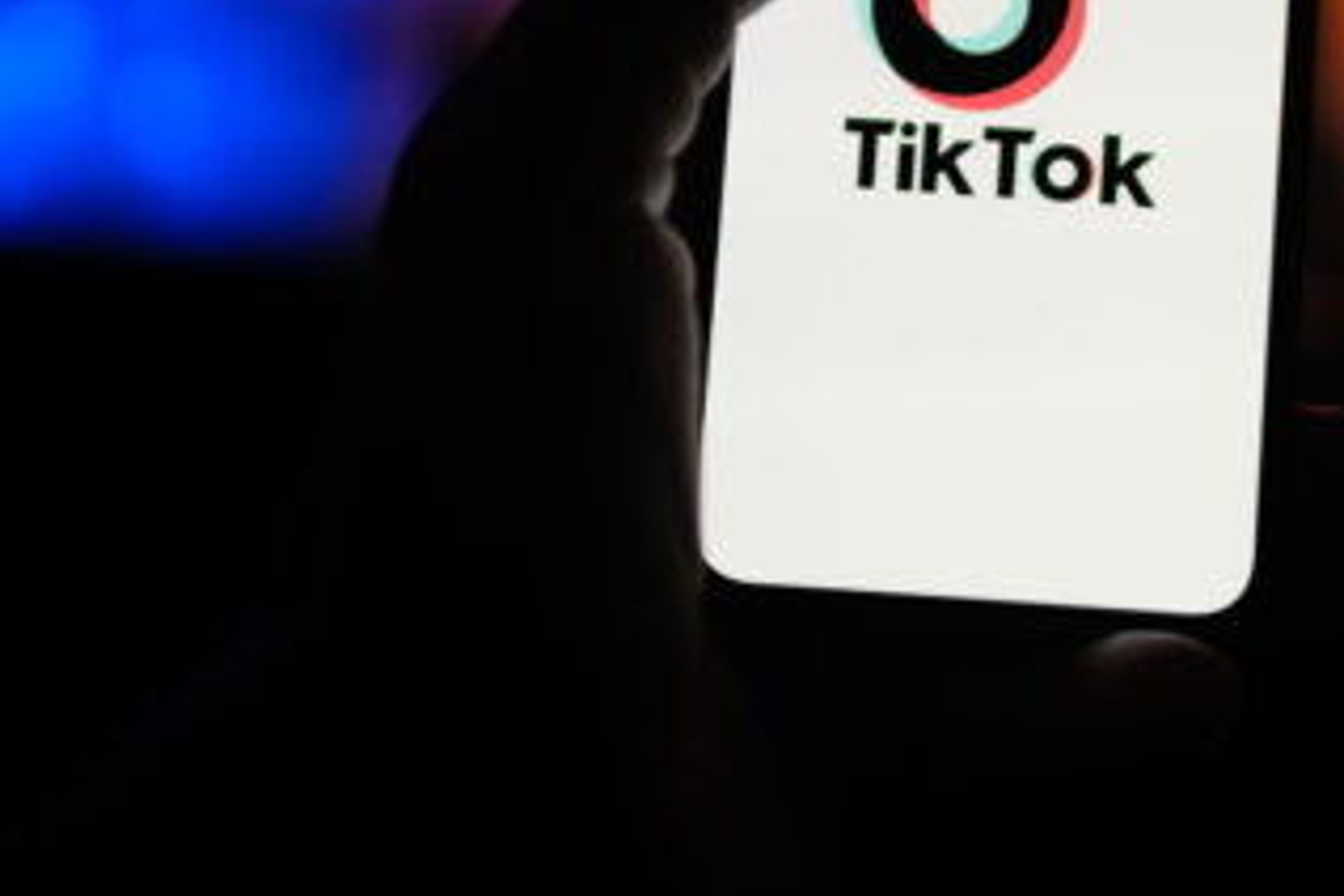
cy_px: 131
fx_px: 3173
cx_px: 985
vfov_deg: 15.9
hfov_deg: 23.7
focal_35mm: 85
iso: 160
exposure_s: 1/100
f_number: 1.4
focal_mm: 30
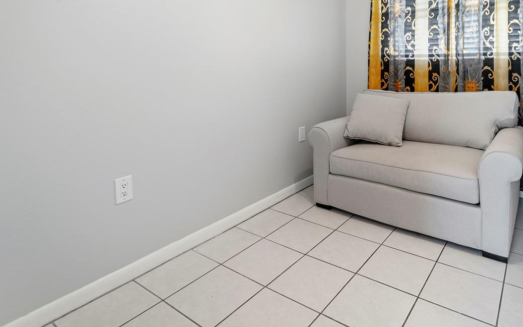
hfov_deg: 78.1
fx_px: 314
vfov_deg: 52.1
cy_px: 74
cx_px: 330
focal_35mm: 22
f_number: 11
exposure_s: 1
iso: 200
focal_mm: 14
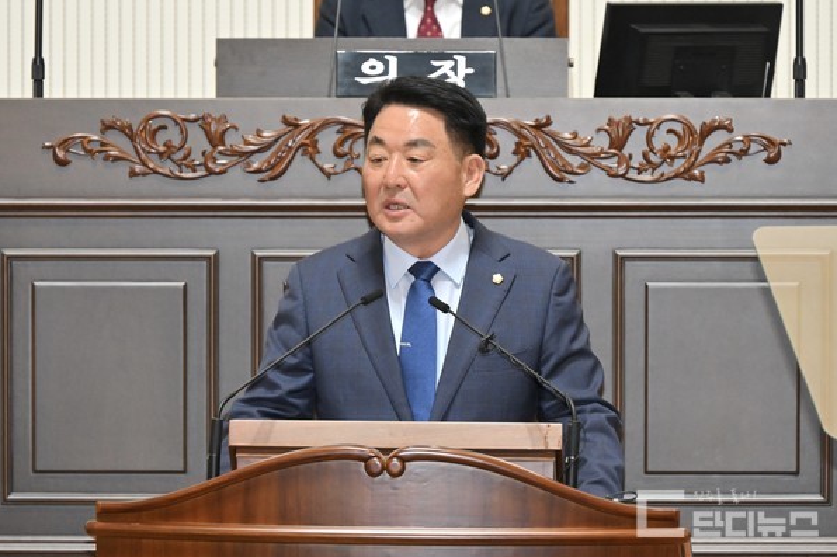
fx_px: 7019
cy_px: 278
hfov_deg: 6.8
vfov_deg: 4.5
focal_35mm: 302
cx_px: 418
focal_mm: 200
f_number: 6.3
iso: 3200
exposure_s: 1/250
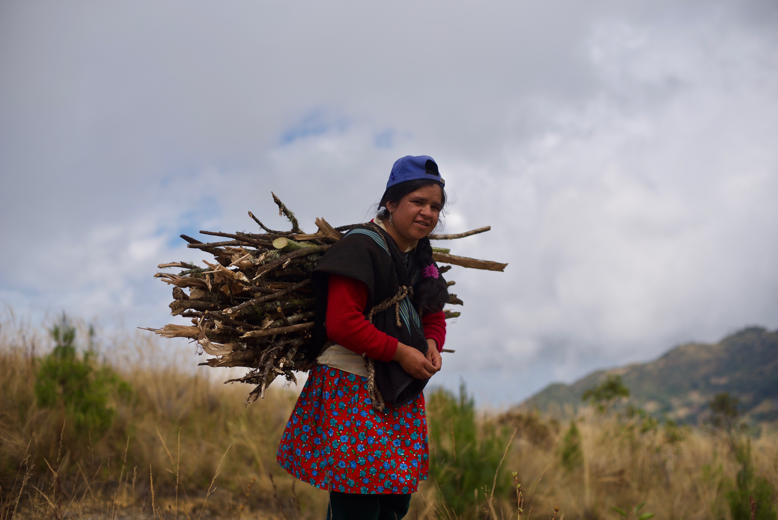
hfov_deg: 39.6
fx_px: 1081
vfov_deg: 27.0
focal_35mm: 50
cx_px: 389
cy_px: 260
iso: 50
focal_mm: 50
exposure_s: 1/3200
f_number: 2.8
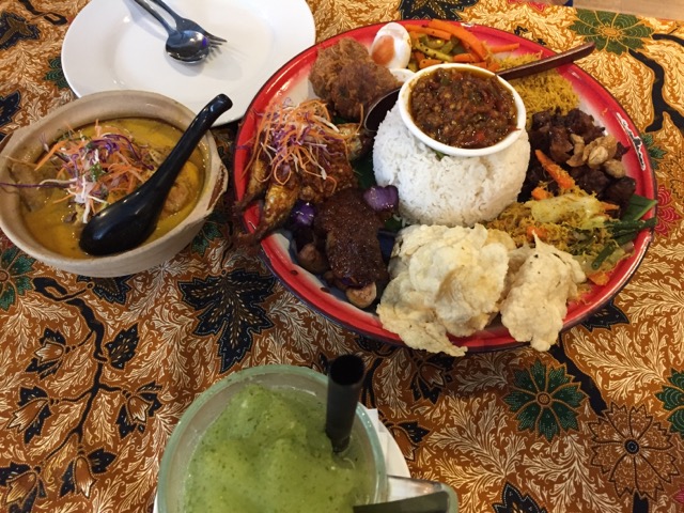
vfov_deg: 48.2
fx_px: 573
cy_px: 256
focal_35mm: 29
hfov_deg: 61.7
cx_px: 342
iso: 200
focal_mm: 4.15
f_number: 2.2
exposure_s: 1/30
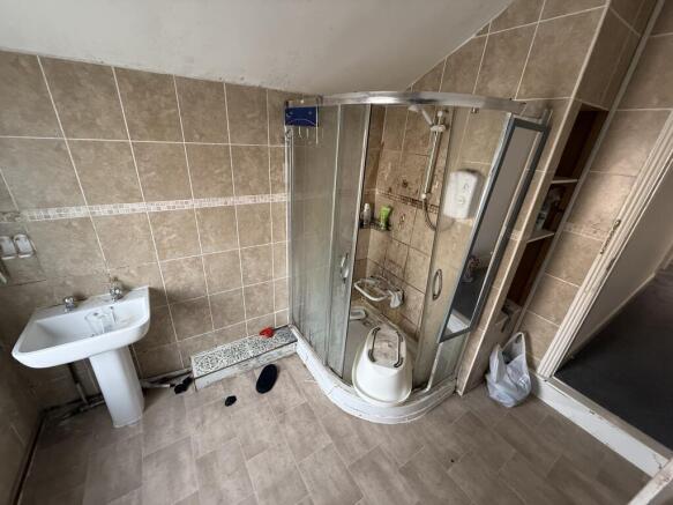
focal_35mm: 14
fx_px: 272
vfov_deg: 85.7
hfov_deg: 102.1
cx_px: 336
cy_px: 252
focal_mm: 2.22
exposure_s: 1/99
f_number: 2.2
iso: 320
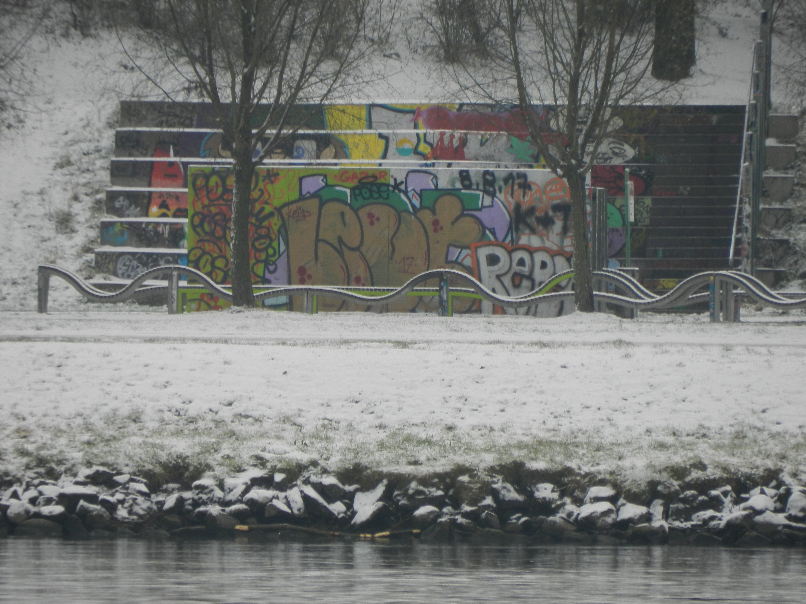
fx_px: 18860
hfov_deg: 2.4
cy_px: 302
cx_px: 403
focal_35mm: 810
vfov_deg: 1.8
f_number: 5.7
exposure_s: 1/160
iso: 160
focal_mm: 144
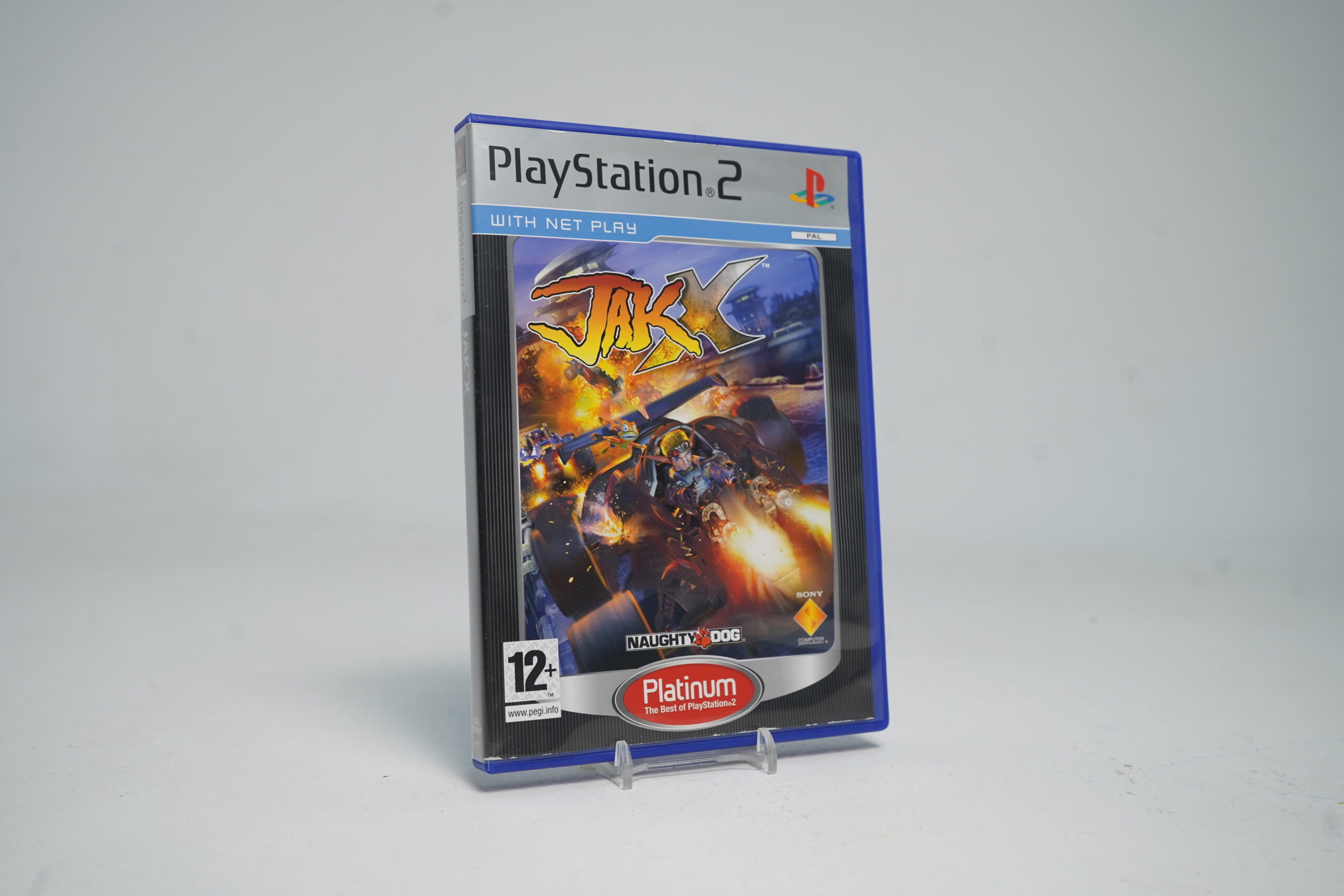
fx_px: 1307
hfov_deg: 54.4
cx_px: 672
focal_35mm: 35
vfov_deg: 37.9
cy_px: 448
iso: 320
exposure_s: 1/40
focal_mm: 35
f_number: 6.3
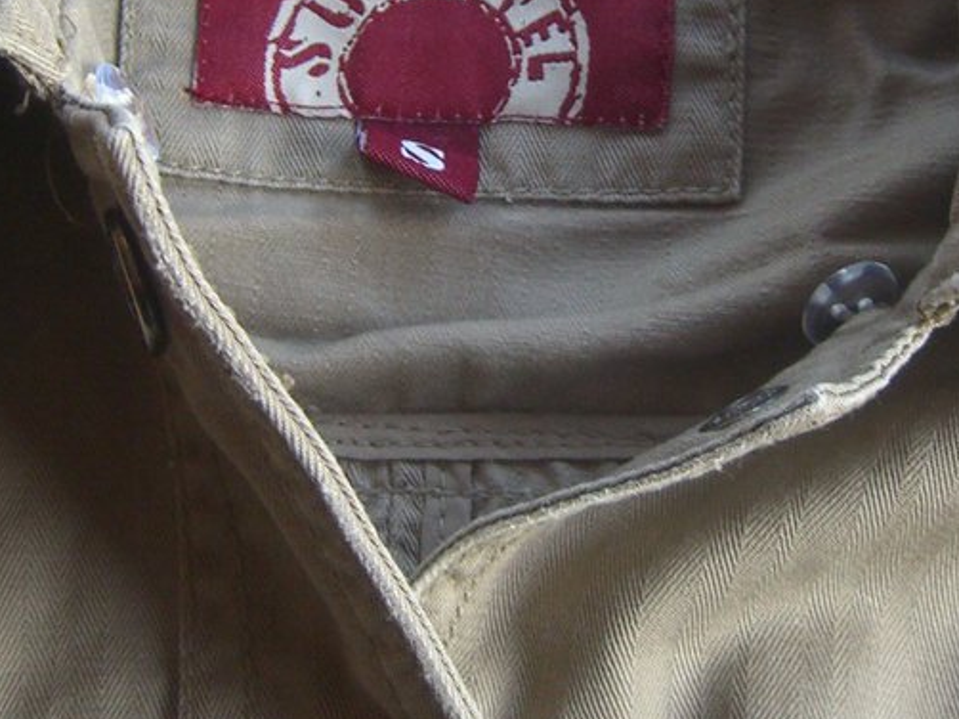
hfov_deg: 19.5
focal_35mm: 101
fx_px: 2797
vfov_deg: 14.6
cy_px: 170
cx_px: 437
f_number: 2.8
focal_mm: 7.9
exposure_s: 1/20
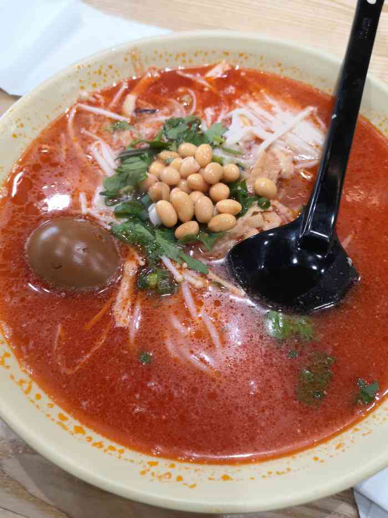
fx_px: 388
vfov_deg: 67.3
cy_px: 259
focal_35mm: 26
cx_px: 194
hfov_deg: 53.1
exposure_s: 1/50
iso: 100
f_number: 1.8
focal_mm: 4.75
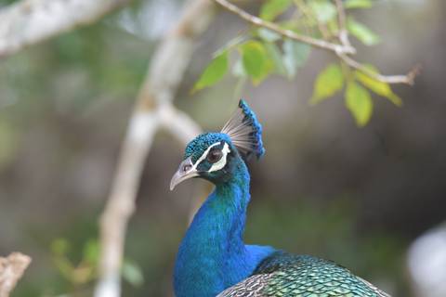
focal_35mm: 380
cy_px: 148
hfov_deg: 5.4
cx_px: 223
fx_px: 4707
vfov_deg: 3.6
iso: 1600
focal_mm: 380
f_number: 6
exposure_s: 1/125
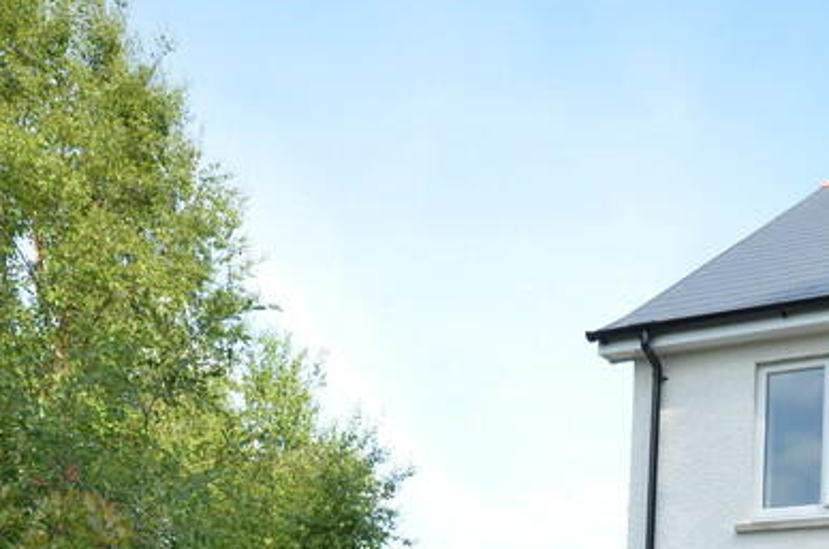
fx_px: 1363
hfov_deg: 33.0
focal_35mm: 59
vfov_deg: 20.8
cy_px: 711
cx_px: 652
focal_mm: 15
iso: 200
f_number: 7.1
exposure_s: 1/200
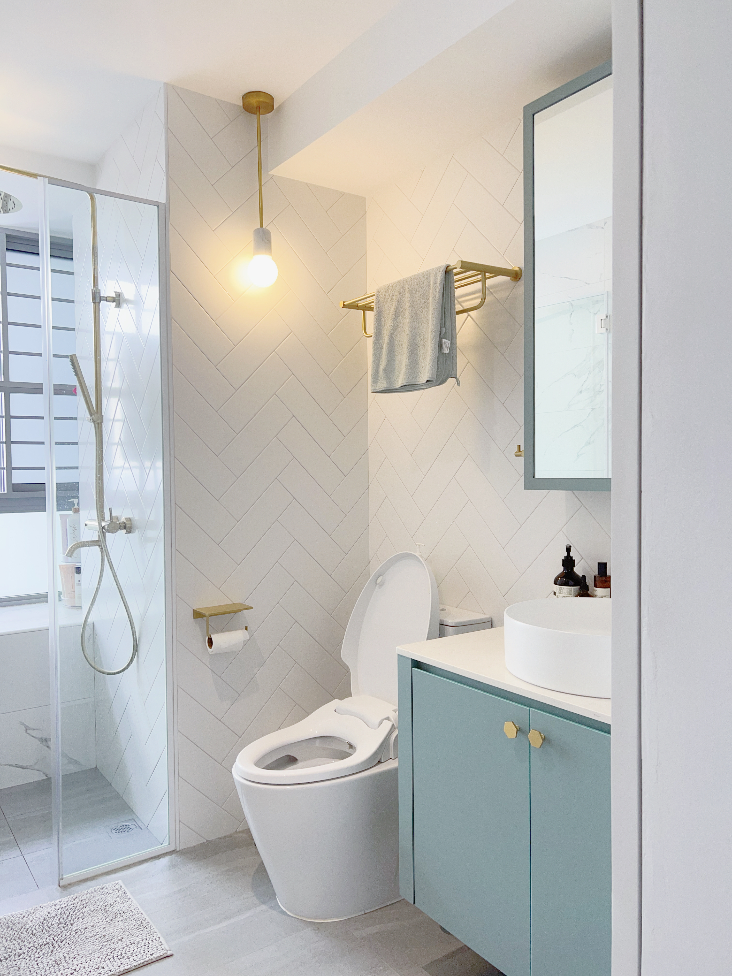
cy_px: 488
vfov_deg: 67.3
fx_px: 733
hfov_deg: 53.1
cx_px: 366
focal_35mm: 26
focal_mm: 5.7
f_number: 1.5
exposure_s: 1/141
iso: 64
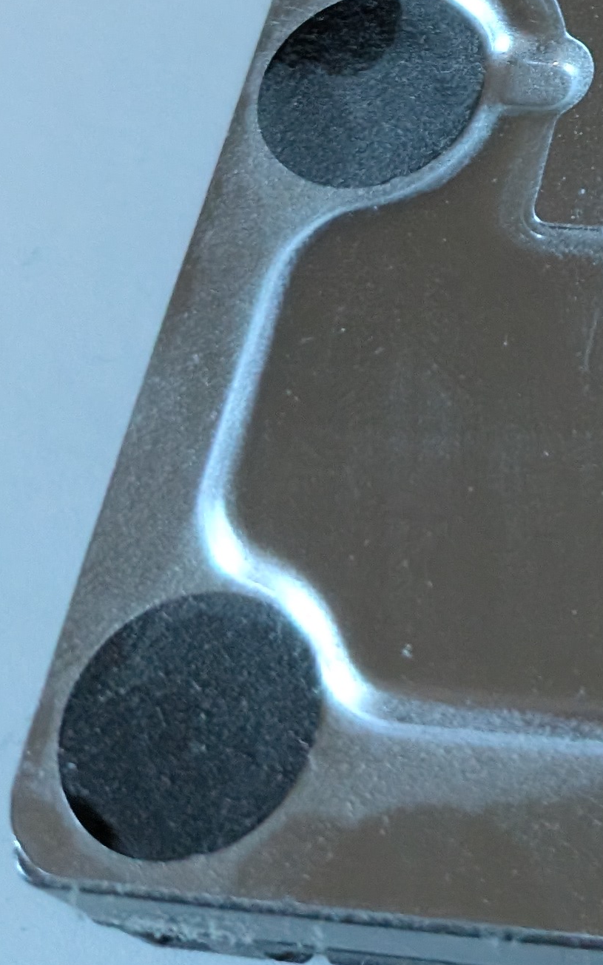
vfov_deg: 24.6
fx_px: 2052
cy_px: -115
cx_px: 1072
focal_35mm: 78
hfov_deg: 14.7
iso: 2401
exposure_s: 1/399
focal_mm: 4.53
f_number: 1.7
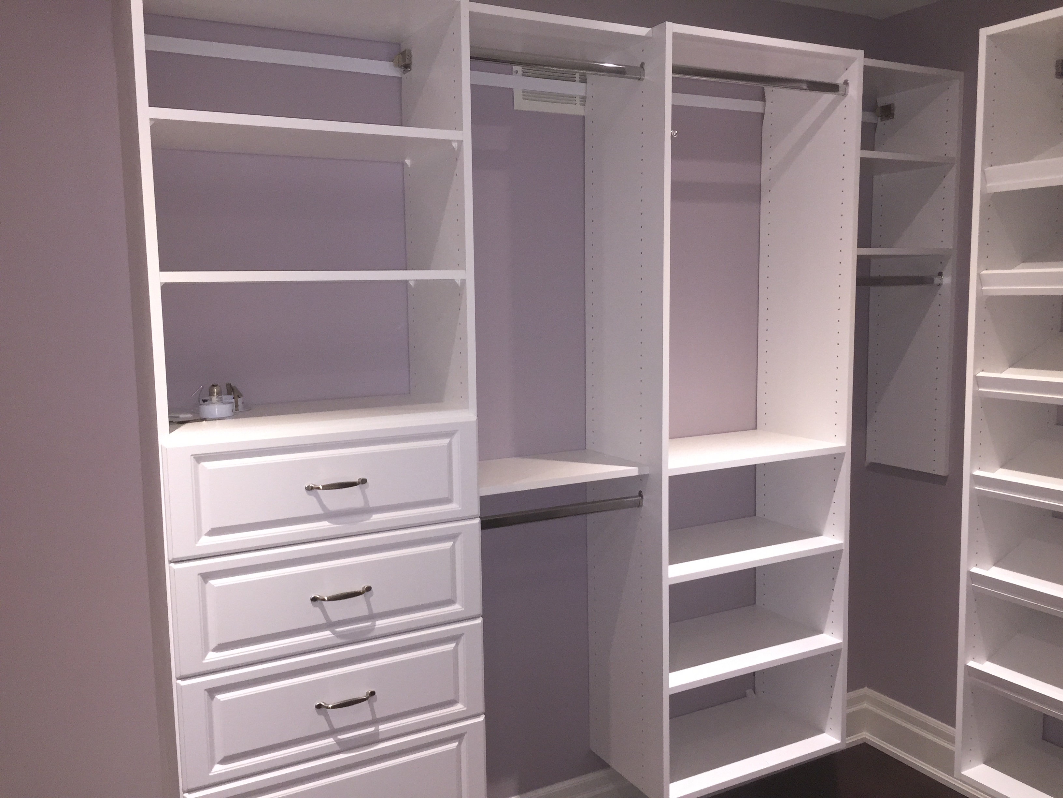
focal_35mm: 29
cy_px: 399
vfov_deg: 48.2
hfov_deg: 61.7
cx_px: 532
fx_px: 891
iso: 100
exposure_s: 1/30
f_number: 2.2
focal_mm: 4.15
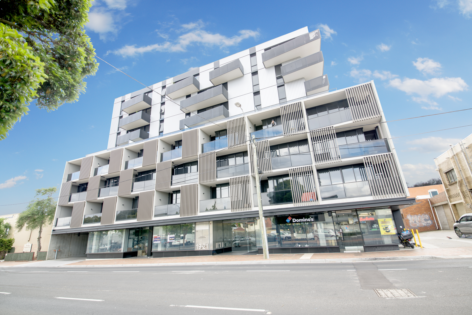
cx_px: 236
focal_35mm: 17
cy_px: 158
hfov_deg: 93.3
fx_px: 223
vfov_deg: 70.5
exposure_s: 1/6
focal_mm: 17
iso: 100
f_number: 9
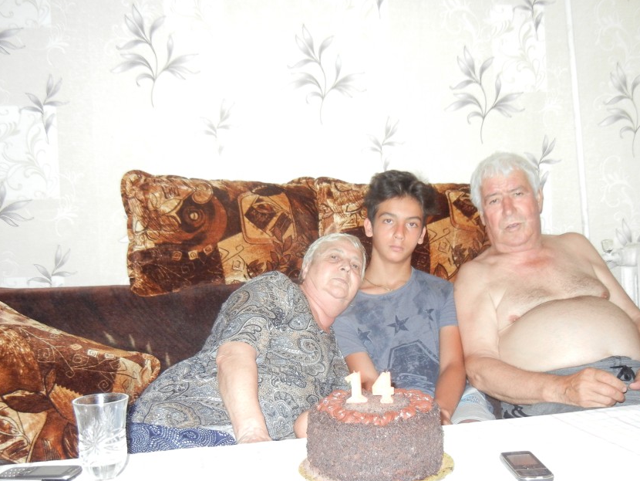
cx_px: 342
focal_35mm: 37
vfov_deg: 38.6
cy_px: 277
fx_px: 684
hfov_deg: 50.1
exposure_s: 1/30
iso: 521
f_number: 3.5
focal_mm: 5.4
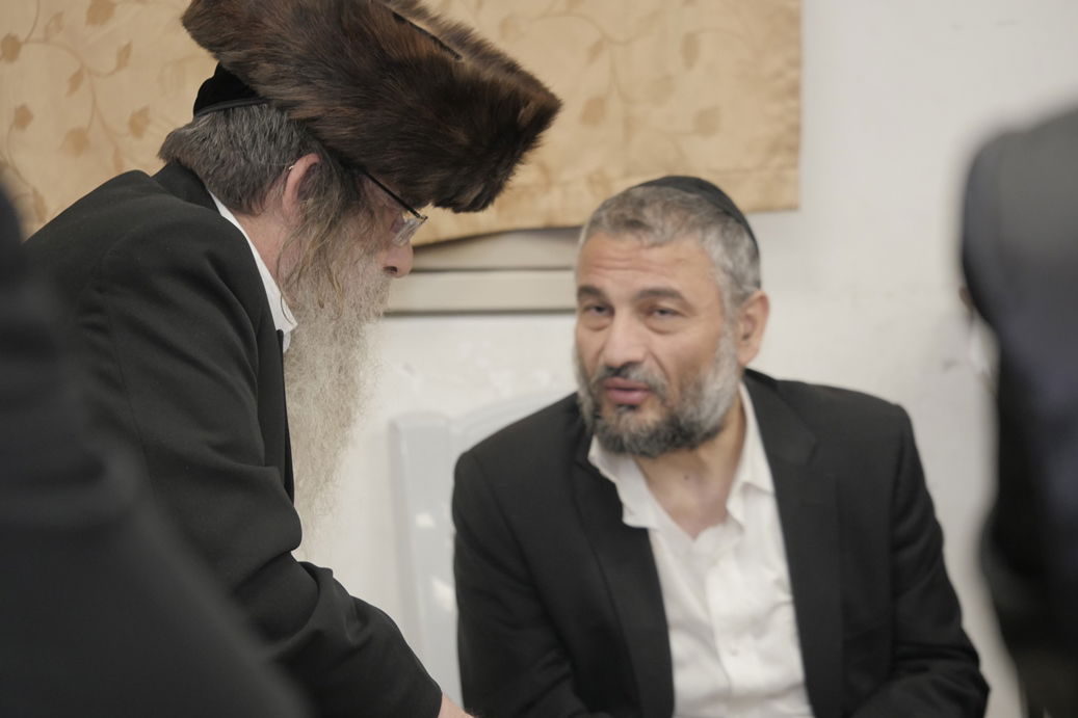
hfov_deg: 13.3
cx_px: 539
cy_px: 359
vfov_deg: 8.9
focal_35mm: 155
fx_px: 4640
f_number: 2.8
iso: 1000
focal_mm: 75
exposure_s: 1/160
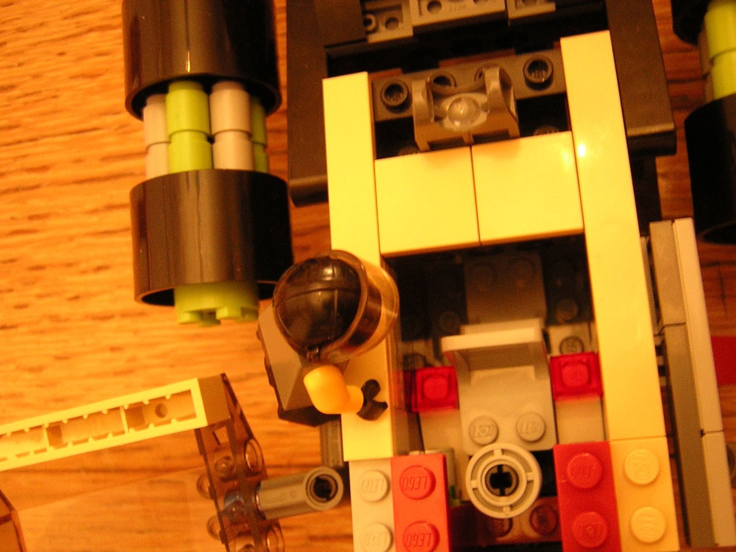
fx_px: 765
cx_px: 368
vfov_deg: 39.7
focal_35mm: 36
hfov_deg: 51.4
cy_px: 276
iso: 387
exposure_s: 1/3.3
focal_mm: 4.7
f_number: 2.6
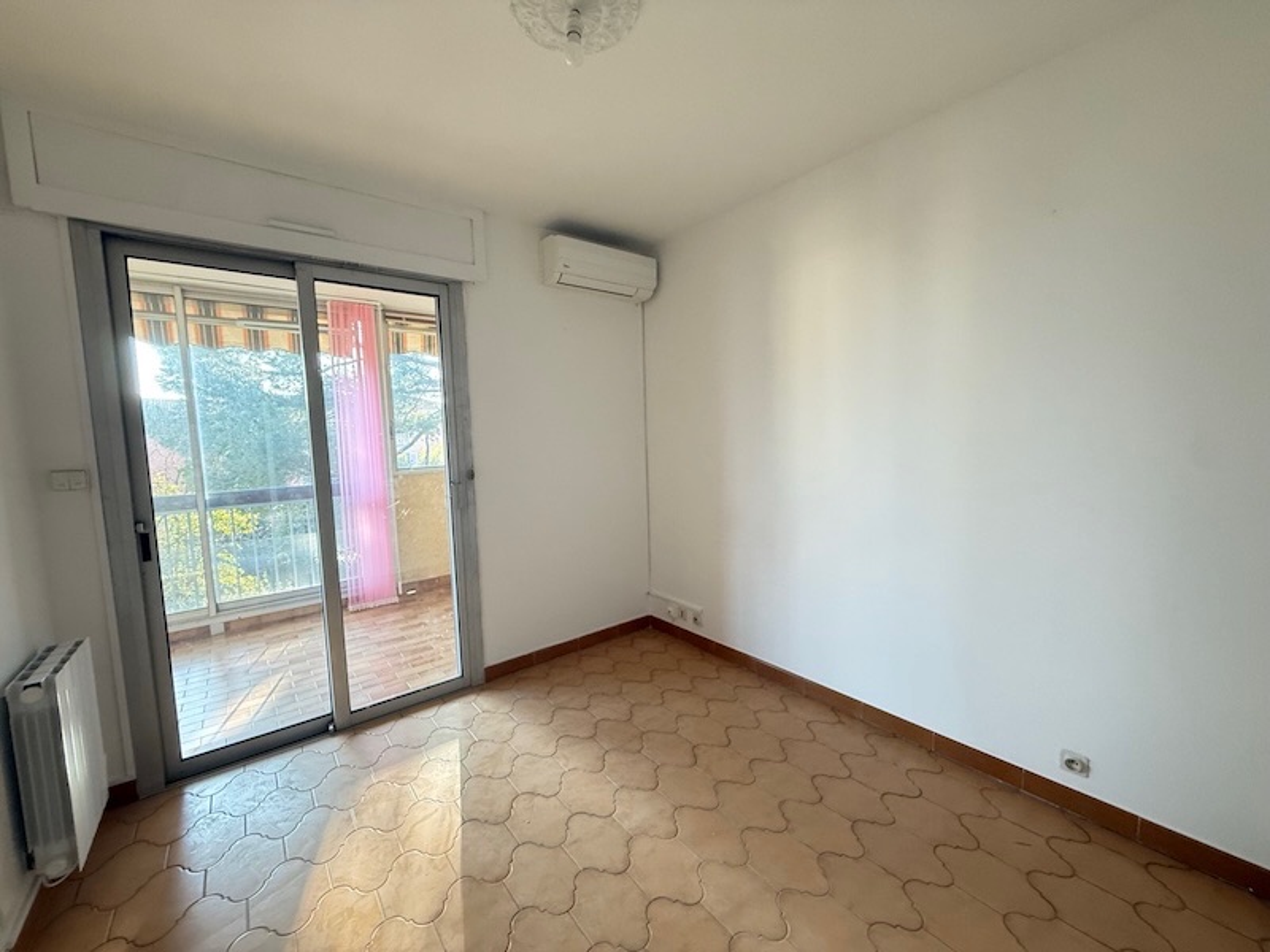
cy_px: 476
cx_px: 635
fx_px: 514
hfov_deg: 102.1
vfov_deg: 85.7
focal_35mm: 14
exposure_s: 1/100
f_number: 2.2
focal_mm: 2.22
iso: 400
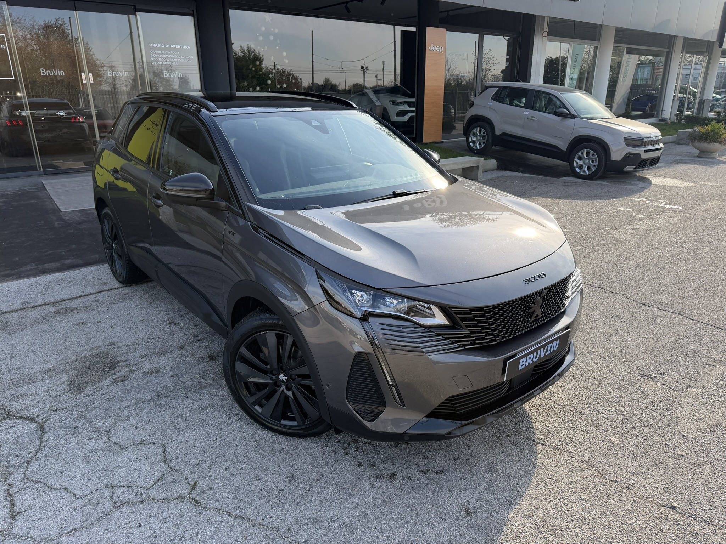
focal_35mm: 24
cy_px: 272
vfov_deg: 56.8
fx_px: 503
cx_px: 363
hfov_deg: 71.6
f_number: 1.78
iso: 100
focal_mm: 6.76
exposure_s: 1/1855
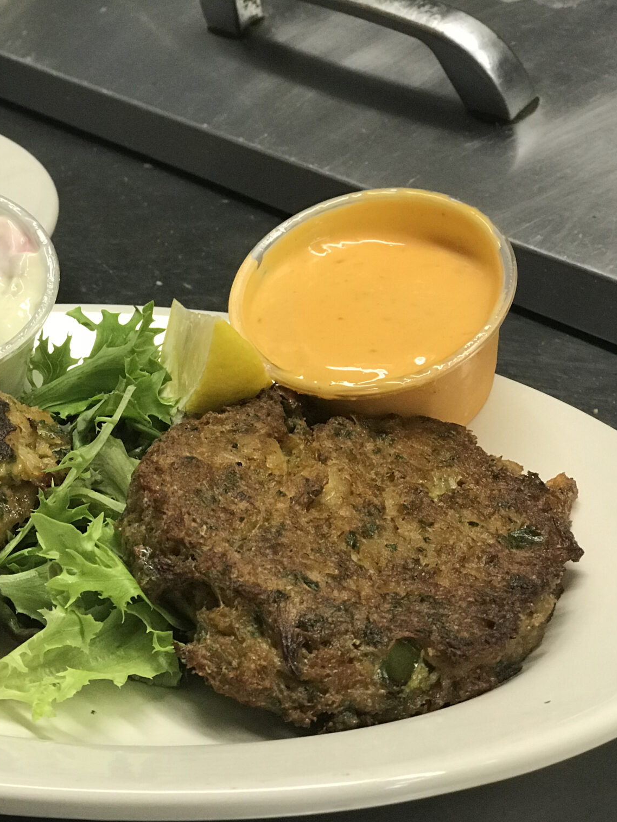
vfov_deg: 25.3
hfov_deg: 18.8
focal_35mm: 77
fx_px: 1830
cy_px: 414
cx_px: 73
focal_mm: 6.6
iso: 125
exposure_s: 1/60
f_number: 2.8
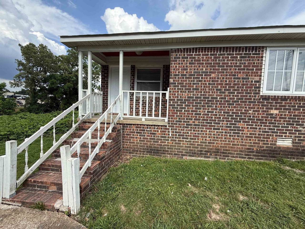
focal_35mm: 14
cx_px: 152
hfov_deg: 102.1
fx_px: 123
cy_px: 114
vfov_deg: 85.7
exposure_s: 1/760
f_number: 2.2
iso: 50
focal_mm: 2.22
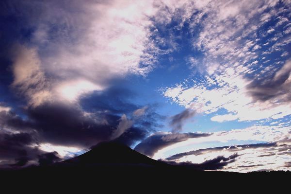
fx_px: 206
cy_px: 97
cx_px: 146
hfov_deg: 70.5
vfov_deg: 50.3
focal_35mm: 26
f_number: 22
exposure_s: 1/90
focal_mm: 17
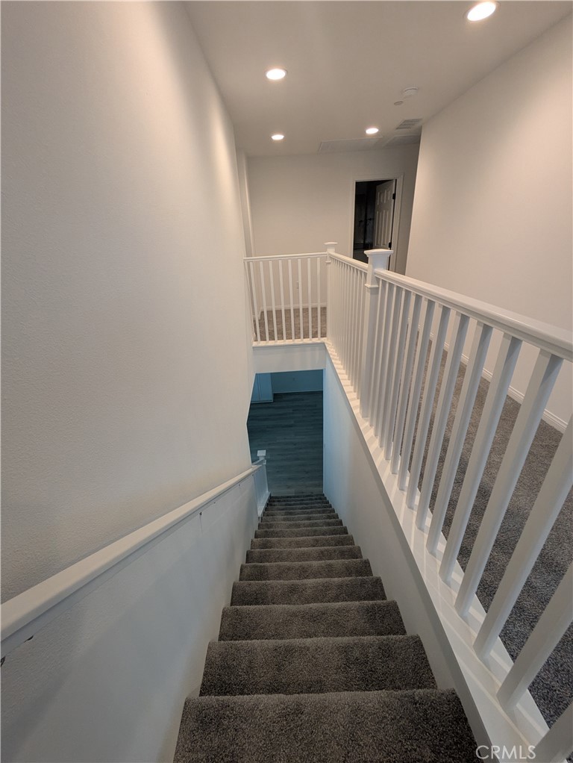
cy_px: 382
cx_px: 286
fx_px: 309
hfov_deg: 85.7
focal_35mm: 14
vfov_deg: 102.0
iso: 110
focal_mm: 1.83
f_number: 2.2
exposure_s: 1/60
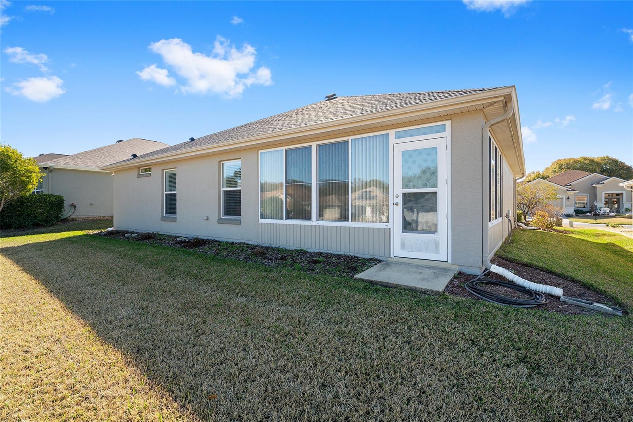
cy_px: 211
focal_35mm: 17
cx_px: 316
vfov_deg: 70.4
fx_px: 299
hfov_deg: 93.3
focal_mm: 17
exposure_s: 1/160
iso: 160
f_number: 8
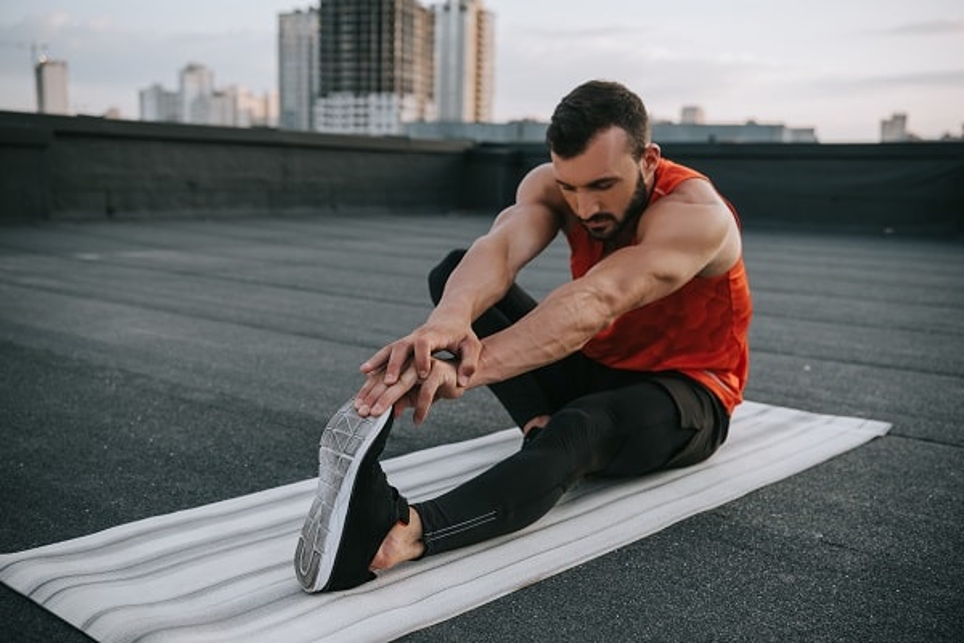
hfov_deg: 48.5
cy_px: 322
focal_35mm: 40
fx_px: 1071
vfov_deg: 33.4
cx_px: 482
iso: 125
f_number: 3.5
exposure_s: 1/200
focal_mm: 40
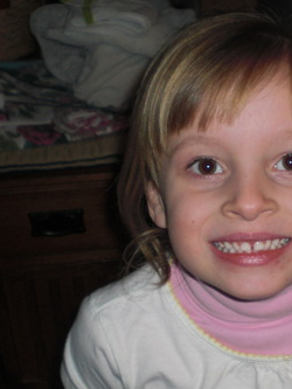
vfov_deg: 26.6
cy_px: 237
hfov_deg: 20.0
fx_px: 821
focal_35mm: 73
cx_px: 223
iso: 100
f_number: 3.1
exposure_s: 1/60
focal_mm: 6.3
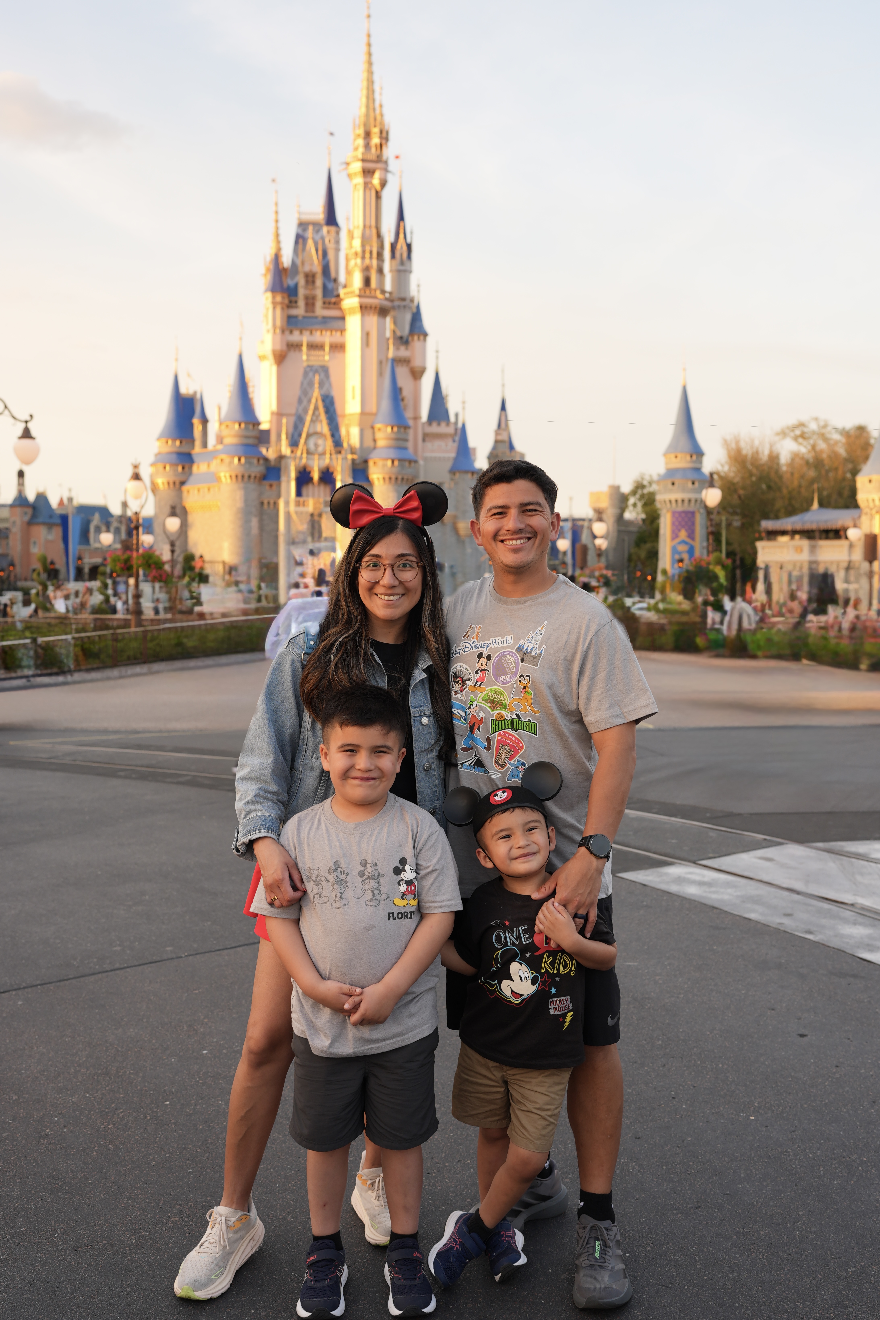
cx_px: 440
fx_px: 1283
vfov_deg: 54.4
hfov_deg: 37.8
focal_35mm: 35
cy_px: 660
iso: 160
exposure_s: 1/160
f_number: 4
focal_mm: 35
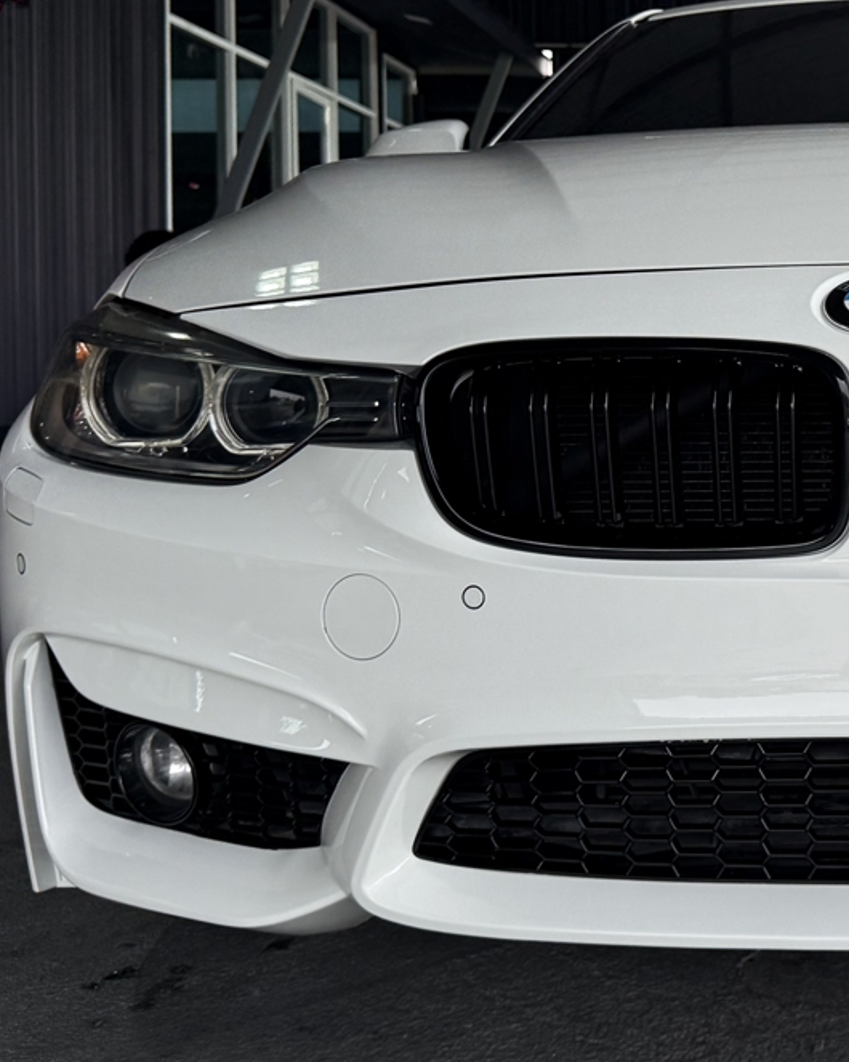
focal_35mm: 53
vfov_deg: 35.2
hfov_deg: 26.6
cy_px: 390
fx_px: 1665
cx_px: 905
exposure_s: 1/473
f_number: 1.78
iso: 100
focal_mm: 6.76
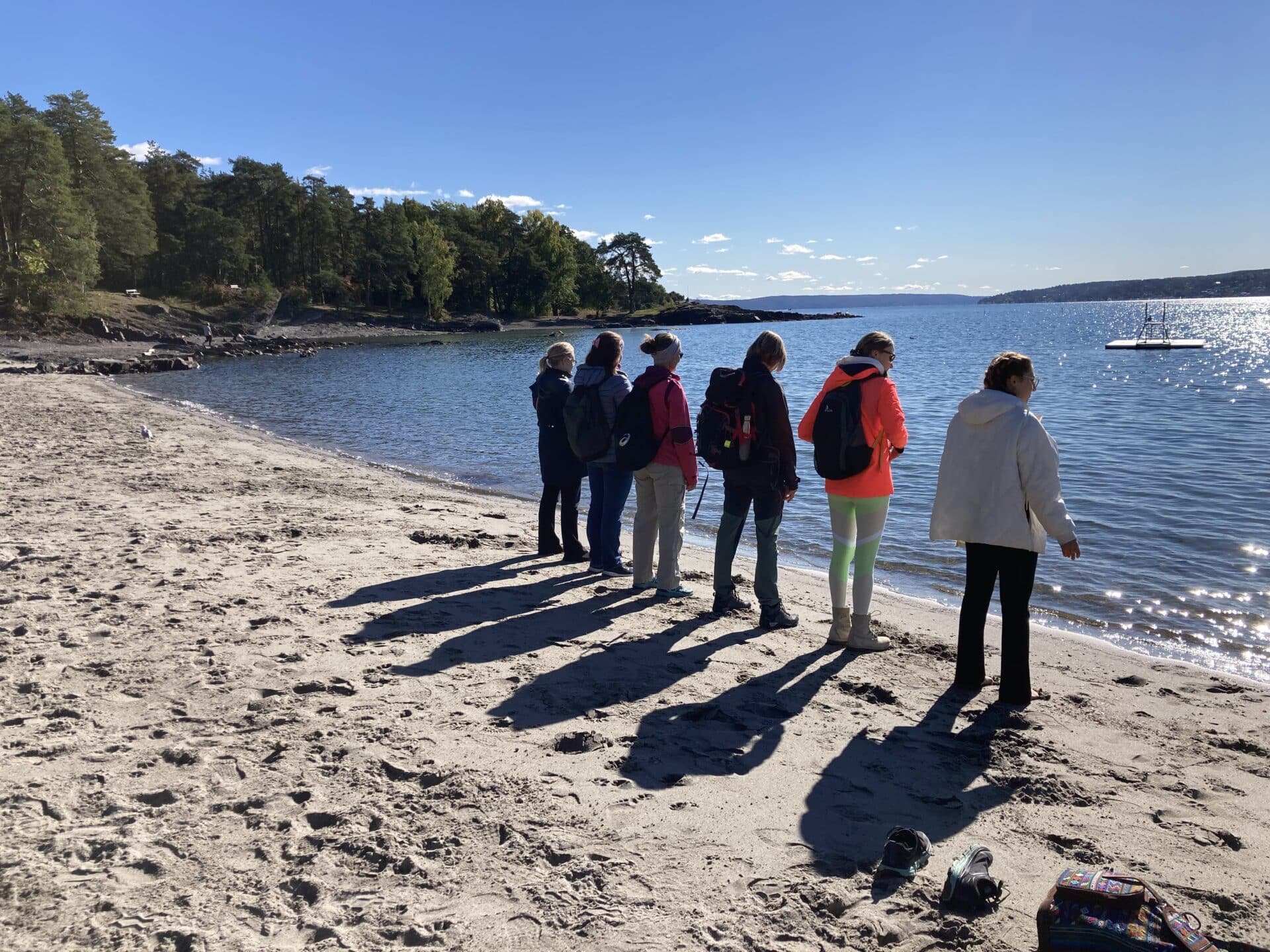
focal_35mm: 28
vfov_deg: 49.7
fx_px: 1027
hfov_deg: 63.4
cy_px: 476
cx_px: 635
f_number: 1.8
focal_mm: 3.99
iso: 20
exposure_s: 1/2825
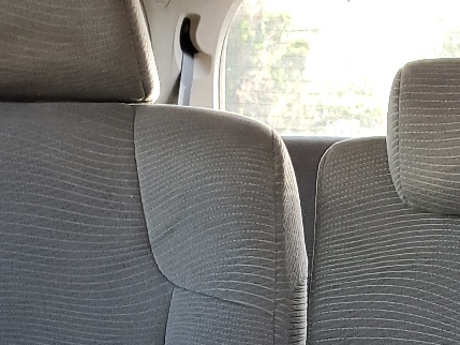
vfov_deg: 14.9
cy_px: 377
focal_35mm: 97
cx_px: 479
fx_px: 1289
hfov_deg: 19.5
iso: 73
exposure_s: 1/60.2
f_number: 1.5
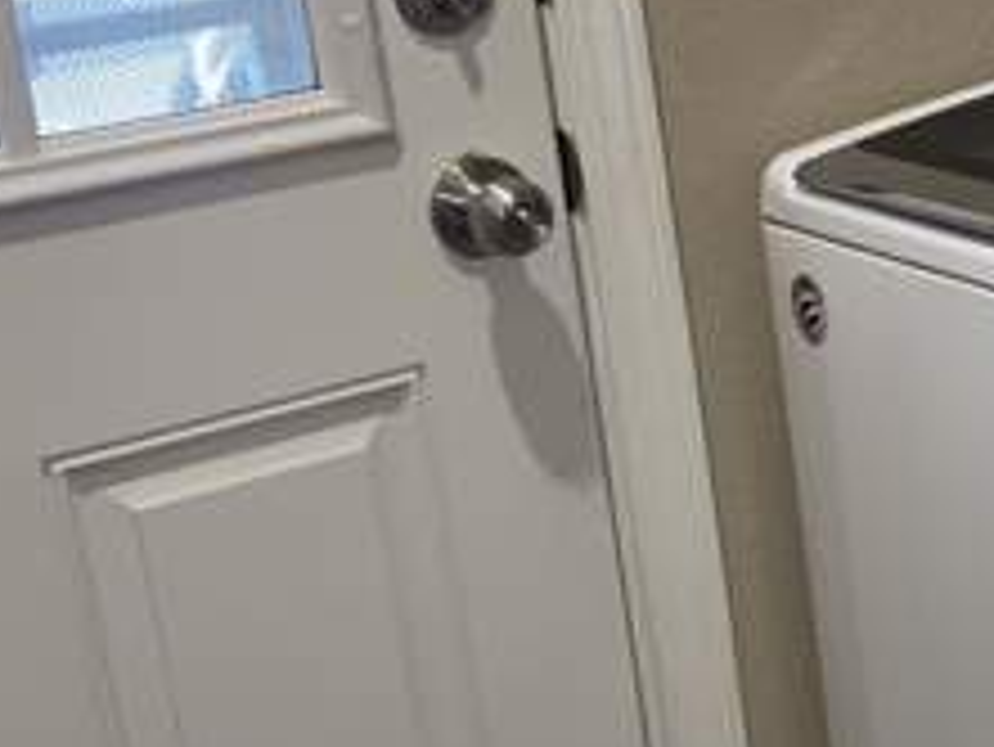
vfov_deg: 15.7
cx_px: 1619
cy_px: 351
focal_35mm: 94
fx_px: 2701
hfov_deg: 17.9
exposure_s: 1/15
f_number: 1.8
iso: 50
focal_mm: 4.25
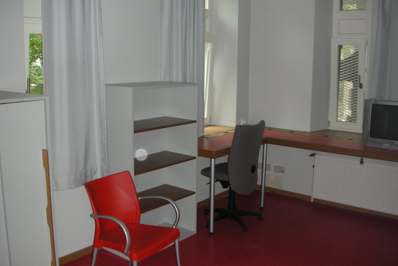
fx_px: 409
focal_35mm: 37
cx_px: 199
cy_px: 129
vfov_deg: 36.0
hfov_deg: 51.9
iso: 143
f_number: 3
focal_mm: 5.8
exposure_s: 1/60.1
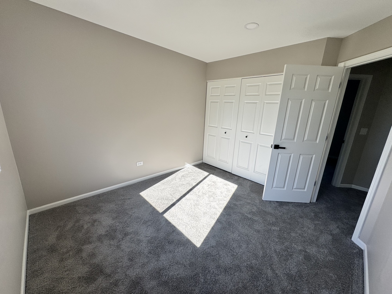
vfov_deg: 85.7
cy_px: 147
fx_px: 159
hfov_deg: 102.1
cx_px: 196
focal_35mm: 14
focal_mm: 2.22
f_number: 2.2
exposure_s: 1/340
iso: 40
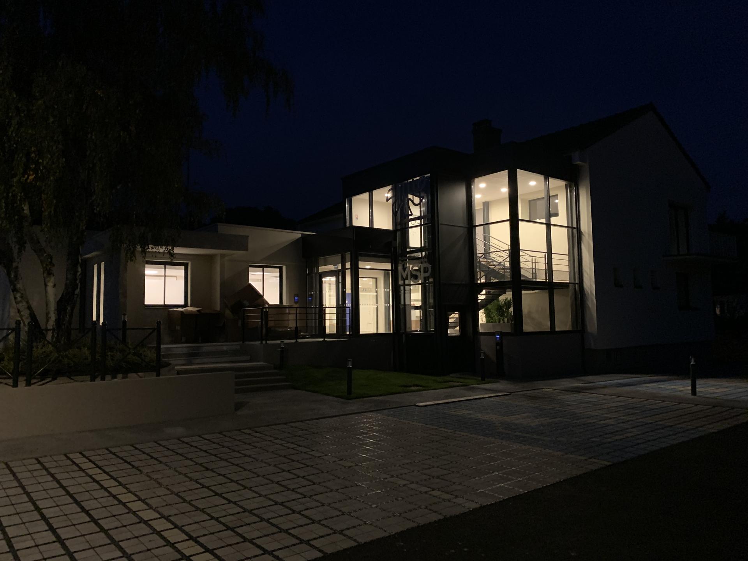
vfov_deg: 53.1
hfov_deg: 67.3
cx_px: 374
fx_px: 562
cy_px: 280
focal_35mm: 26
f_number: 1.8
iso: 320
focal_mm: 4.25
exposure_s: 1/33
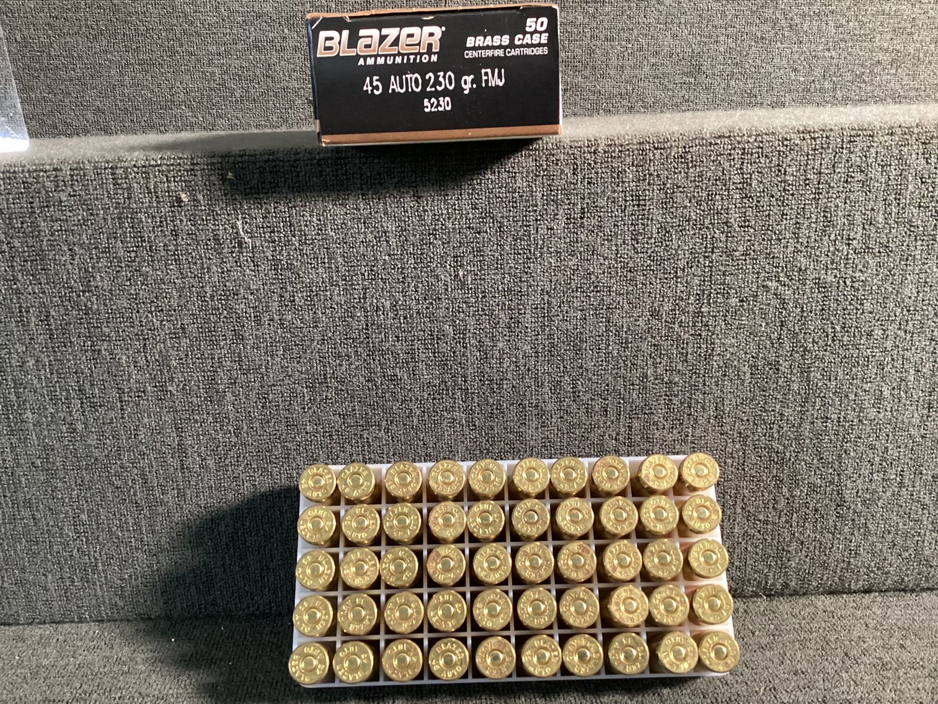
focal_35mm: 31
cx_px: 469
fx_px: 840
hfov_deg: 58.3
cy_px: 352
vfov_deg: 45.4
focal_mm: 3.3
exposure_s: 1/30
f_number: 2.4
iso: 400
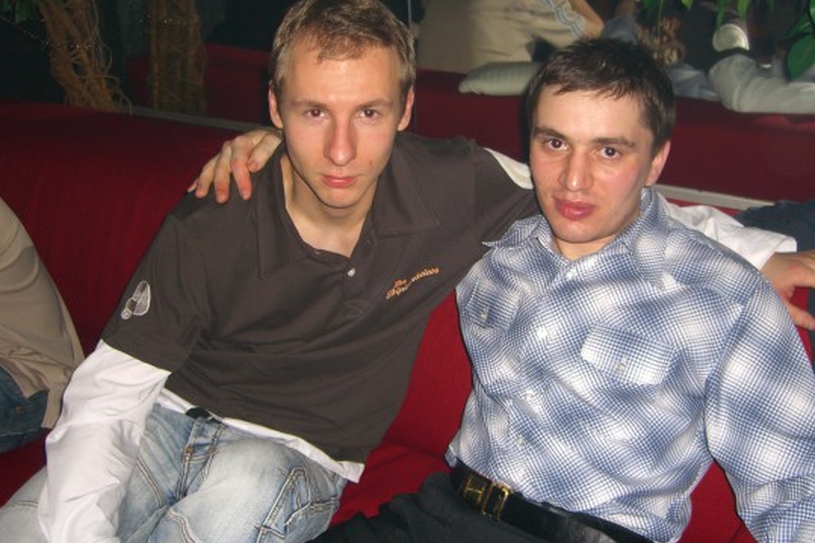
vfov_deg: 30.5
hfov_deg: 44.5
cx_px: 446
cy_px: 250
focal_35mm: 44
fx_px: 996
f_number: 2.8
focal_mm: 7.9
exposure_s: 1/60
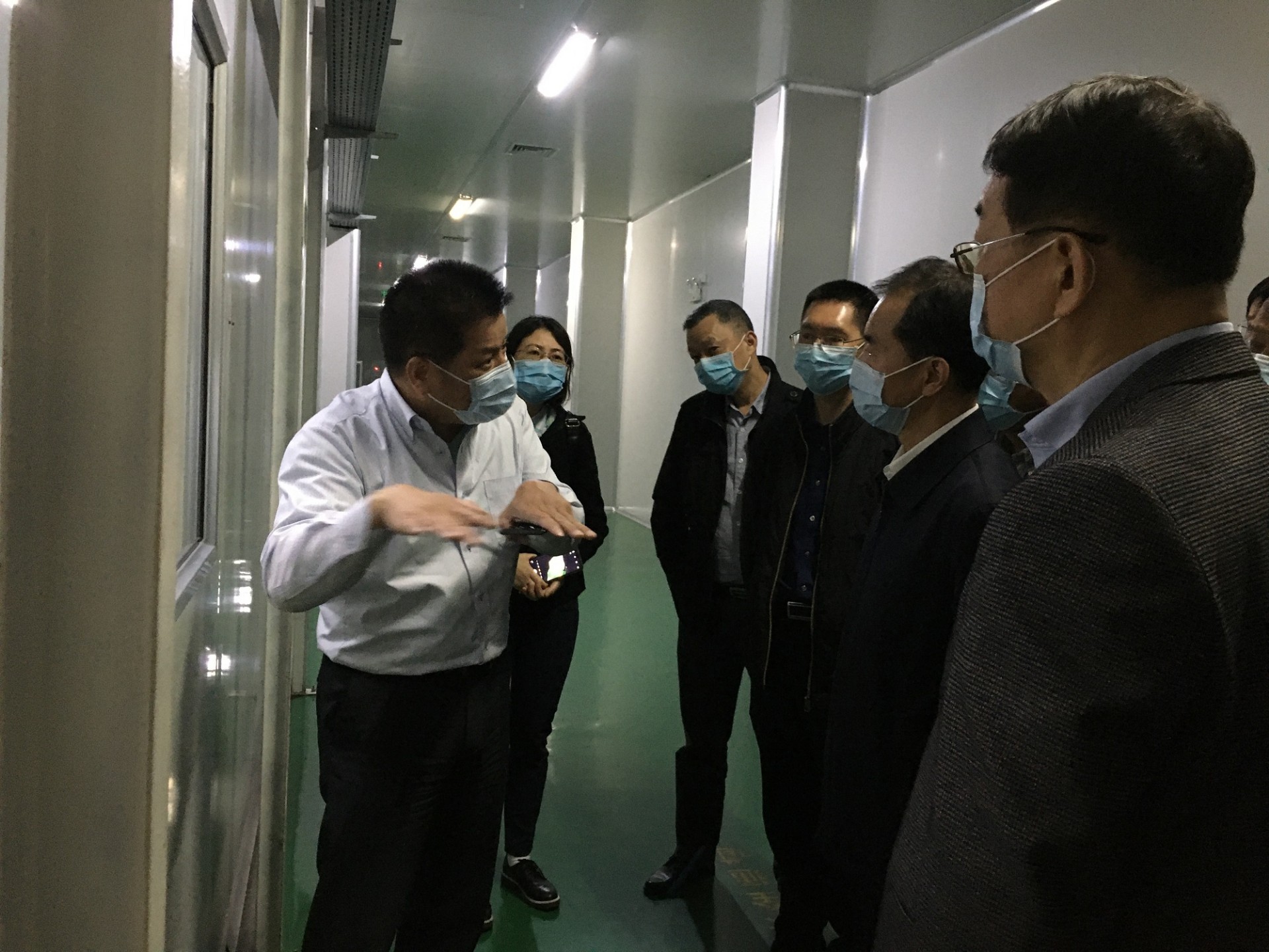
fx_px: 1063
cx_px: 634
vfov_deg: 48.2
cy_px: 476
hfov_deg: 61.7
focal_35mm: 29
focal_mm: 4.15
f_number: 2.2
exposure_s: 1/17
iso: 400
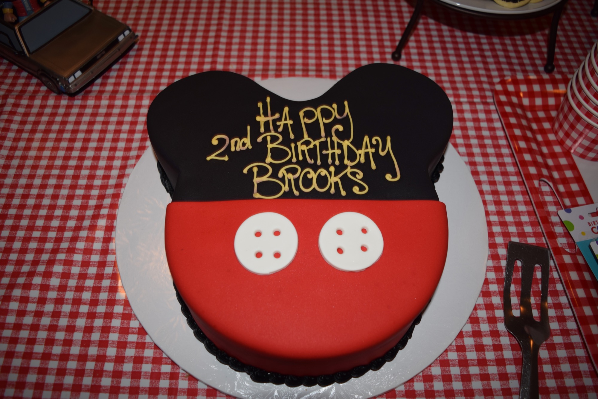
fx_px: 448
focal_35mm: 27
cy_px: 200
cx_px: 299
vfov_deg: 47.9
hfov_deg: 67.4
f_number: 4
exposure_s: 1/60
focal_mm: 18
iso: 200
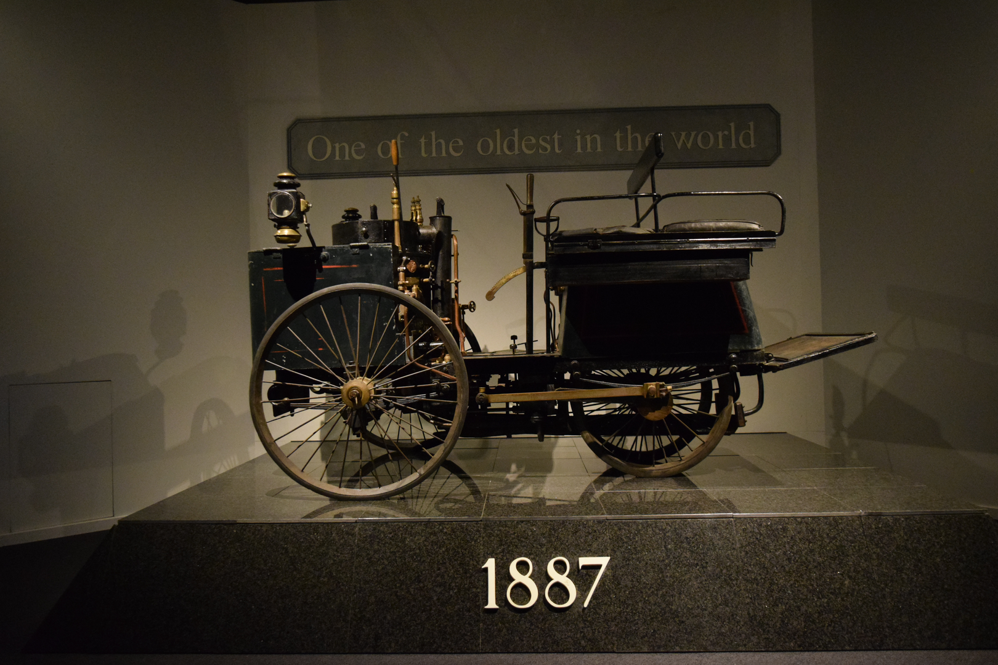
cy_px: 332
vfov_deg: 43.6
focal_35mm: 30
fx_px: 832
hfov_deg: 61.9
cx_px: 499
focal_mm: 20
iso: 4000
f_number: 3.5
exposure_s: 1/60
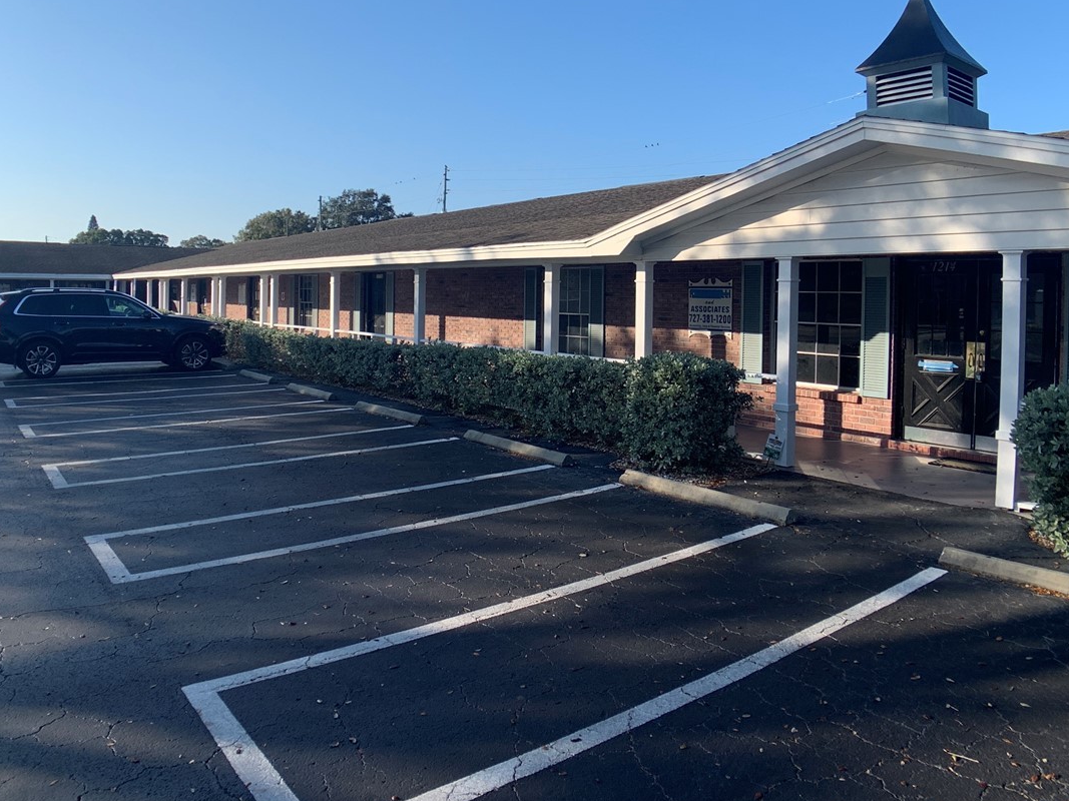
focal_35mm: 39
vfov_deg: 36.6
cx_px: 542
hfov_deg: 47.9
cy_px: 307
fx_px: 1204
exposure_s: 1/1634
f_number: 1.8
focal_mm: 4.25
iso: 25
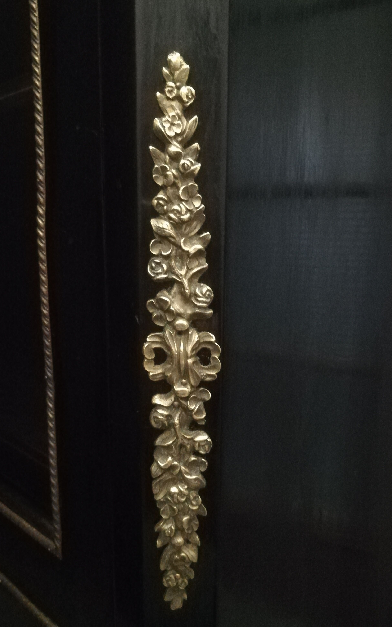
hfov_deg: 44.5
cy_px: 311
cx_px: 183
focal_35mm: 28
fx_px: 479
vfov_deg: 66.5
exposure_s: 1/14.3
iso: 3200
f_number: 2.2
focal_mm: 3.83
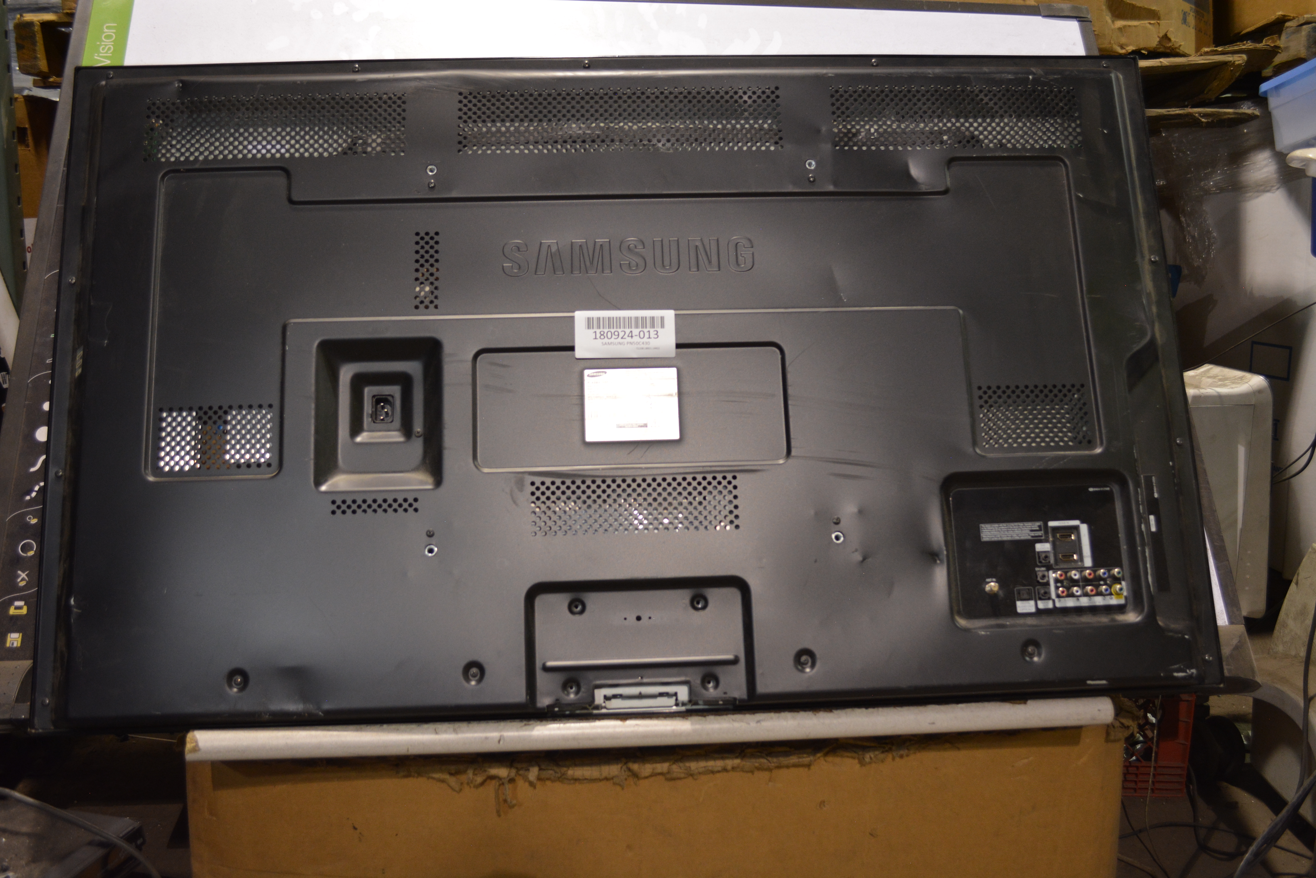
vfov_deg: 40.0
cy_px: 439
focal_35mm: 33
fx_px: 1206
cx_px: 658
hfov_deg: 57.2
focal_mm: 22
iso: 800
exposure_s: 1/30
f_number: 4
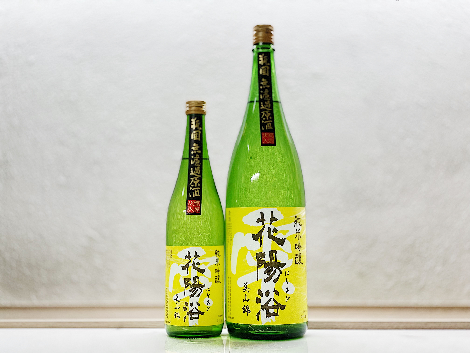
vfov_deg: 28.0
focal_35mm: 52
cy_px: 176
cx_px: 235
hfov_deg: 36.8
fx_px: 706
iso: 64
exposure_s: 1/100
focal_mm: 6
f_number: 2
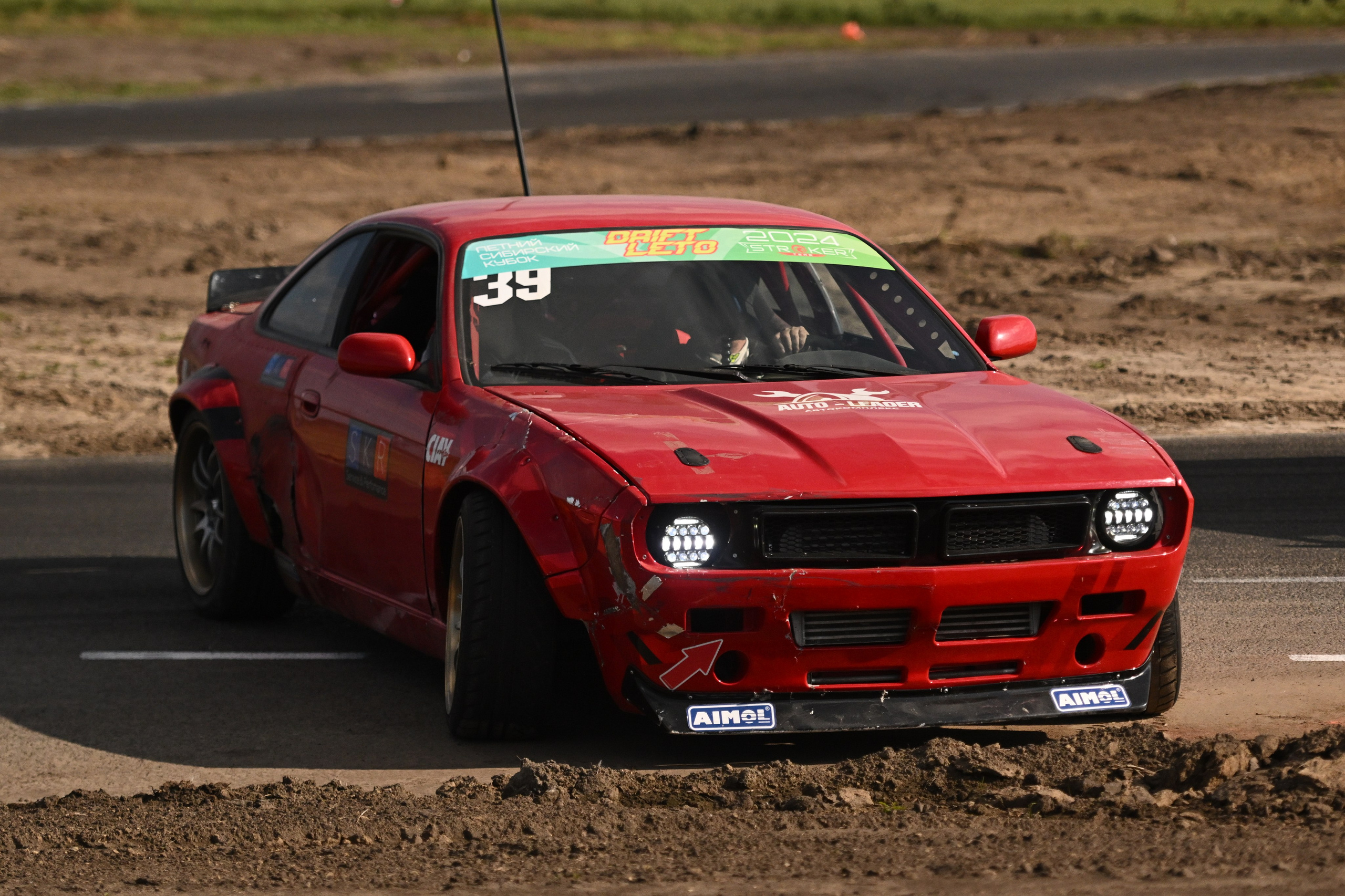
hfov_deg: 11.8
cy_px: 448
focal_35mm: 174
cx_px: 672
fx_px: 6500
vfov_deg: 7.9
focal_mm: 116
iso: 1250
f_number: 2.8
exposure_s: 1/32000
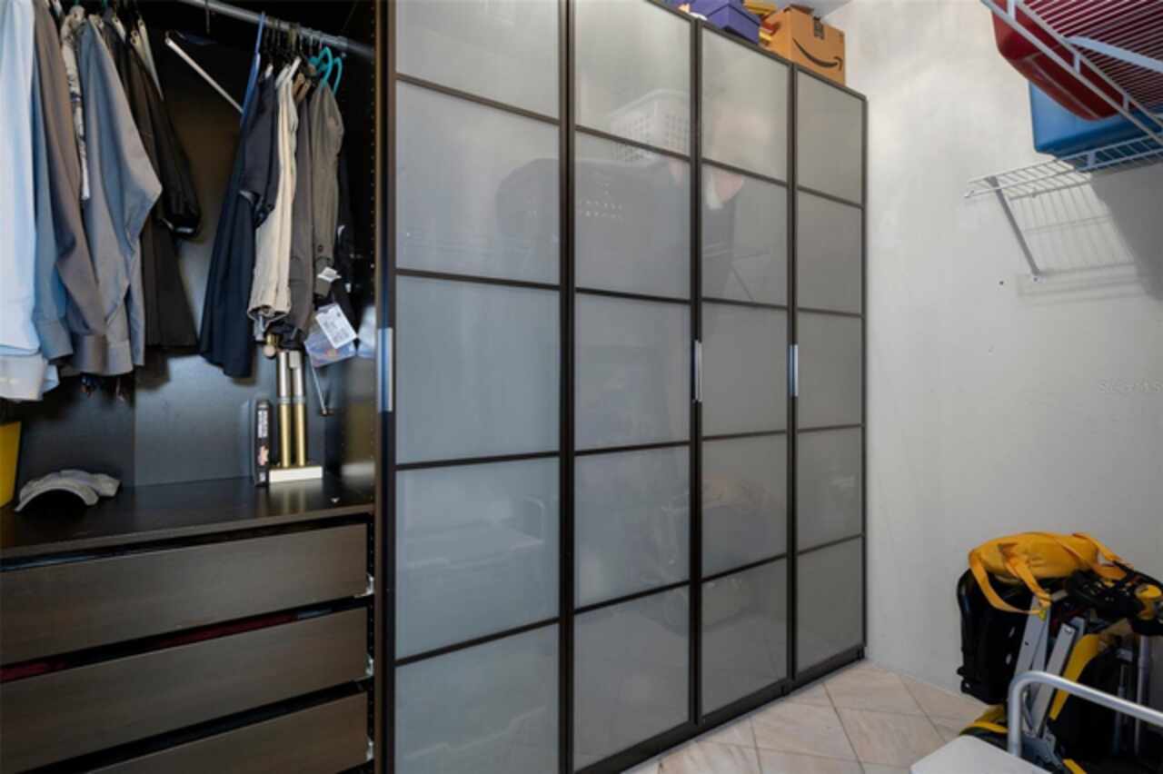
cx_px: 582
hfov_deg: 93.3
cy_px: 387
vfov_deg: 70.4
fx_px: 549
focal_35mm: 17
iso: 320
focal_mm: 17
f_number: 9
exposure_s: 2.5
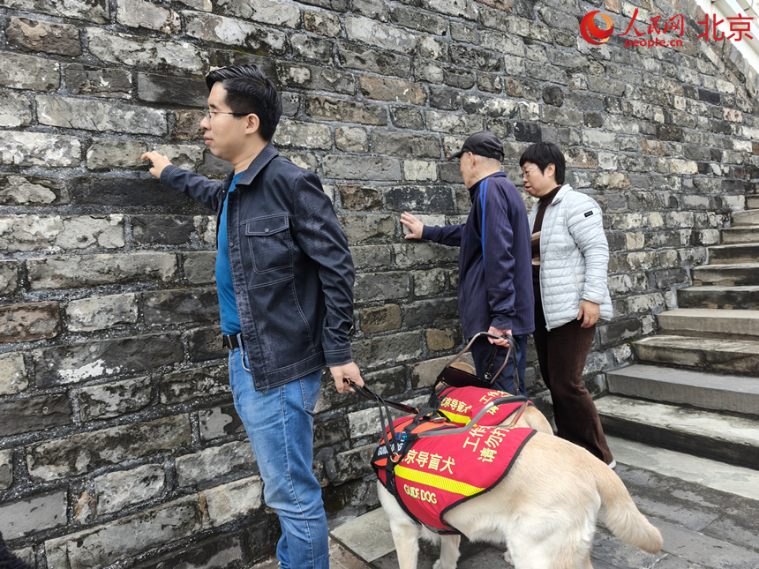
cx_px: 380
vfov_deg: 58.9
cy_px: 284
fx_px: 504
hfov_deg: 73.9
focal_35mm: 23
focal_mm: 6.06
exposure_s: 1/600
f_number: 1.6
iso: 50
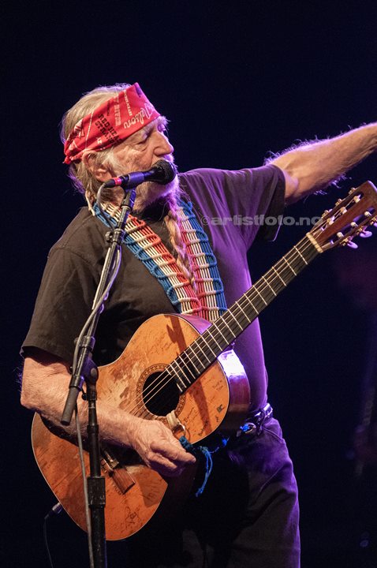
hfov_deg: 4.6
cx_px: 188
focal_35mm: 300
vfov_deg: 6.9
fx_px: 4726
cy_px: 284
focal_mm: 200
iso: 3200
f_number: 2.8
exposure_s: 1/250
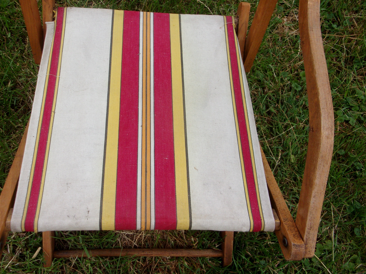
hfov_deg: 53.8
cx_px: 159
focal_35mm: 34
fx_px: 359
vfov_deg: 41.8
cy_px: 126
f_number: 3.9
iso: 80
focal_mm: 5.1
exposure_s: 1/240
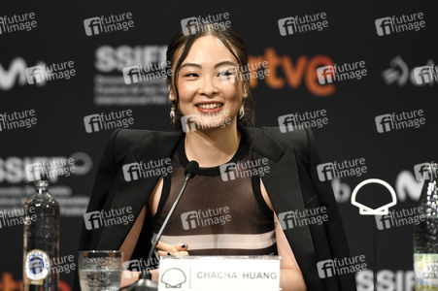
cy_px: 146
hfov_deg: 10.3
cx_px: 219
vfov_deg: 6.9
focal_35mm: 200
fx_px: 2431
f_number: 4
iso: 1600
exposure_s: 1/250
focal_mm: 200
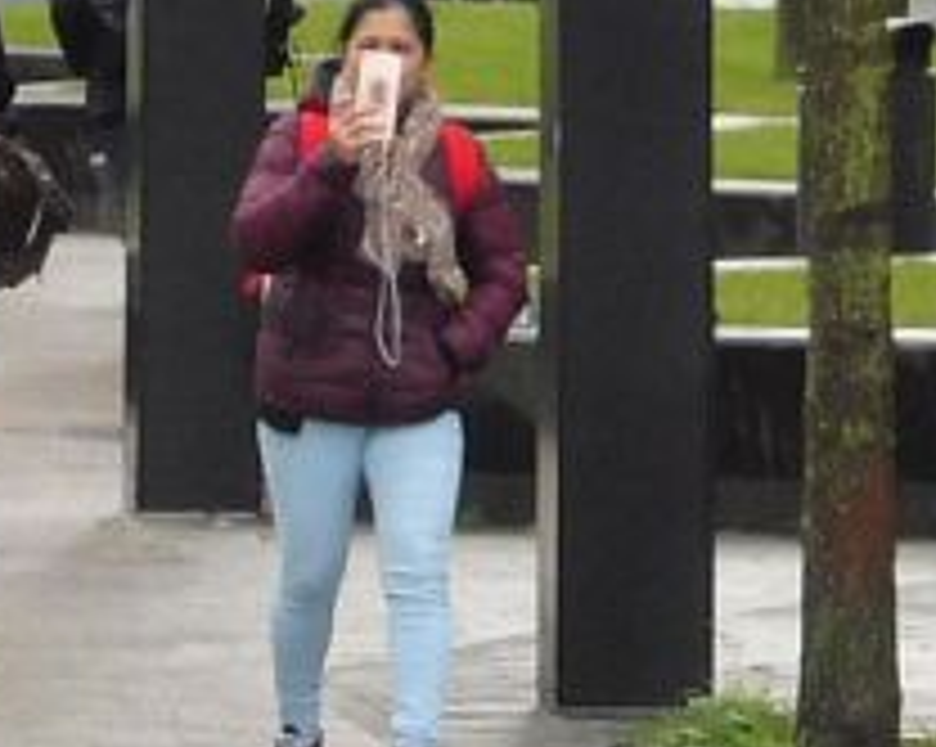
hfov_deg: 2.9
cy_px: -662
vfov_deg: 2.3
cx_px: 292
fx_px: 18183
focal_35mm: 657
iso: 400
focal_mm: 24.4
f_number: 6.3
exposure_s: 1/100
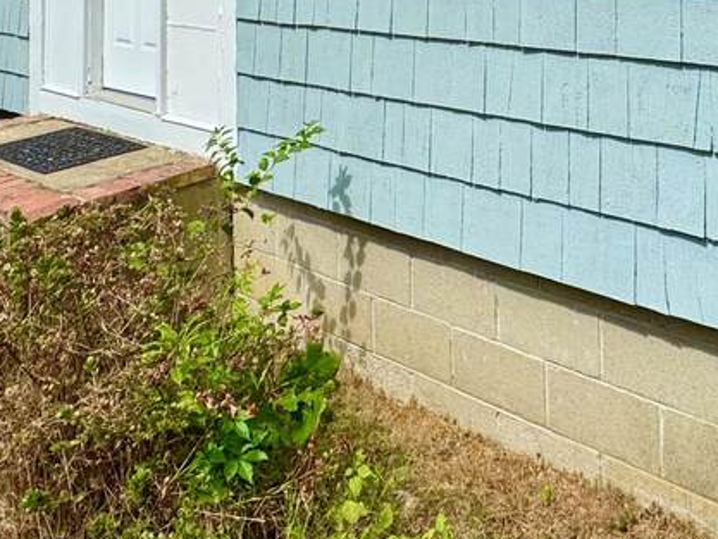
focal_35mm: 43
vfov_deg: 27.4
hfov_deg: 42.2
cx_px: 554
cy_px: -181
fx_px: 892
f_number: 2.2
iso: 50
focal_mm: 2.22
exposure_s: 1/2494
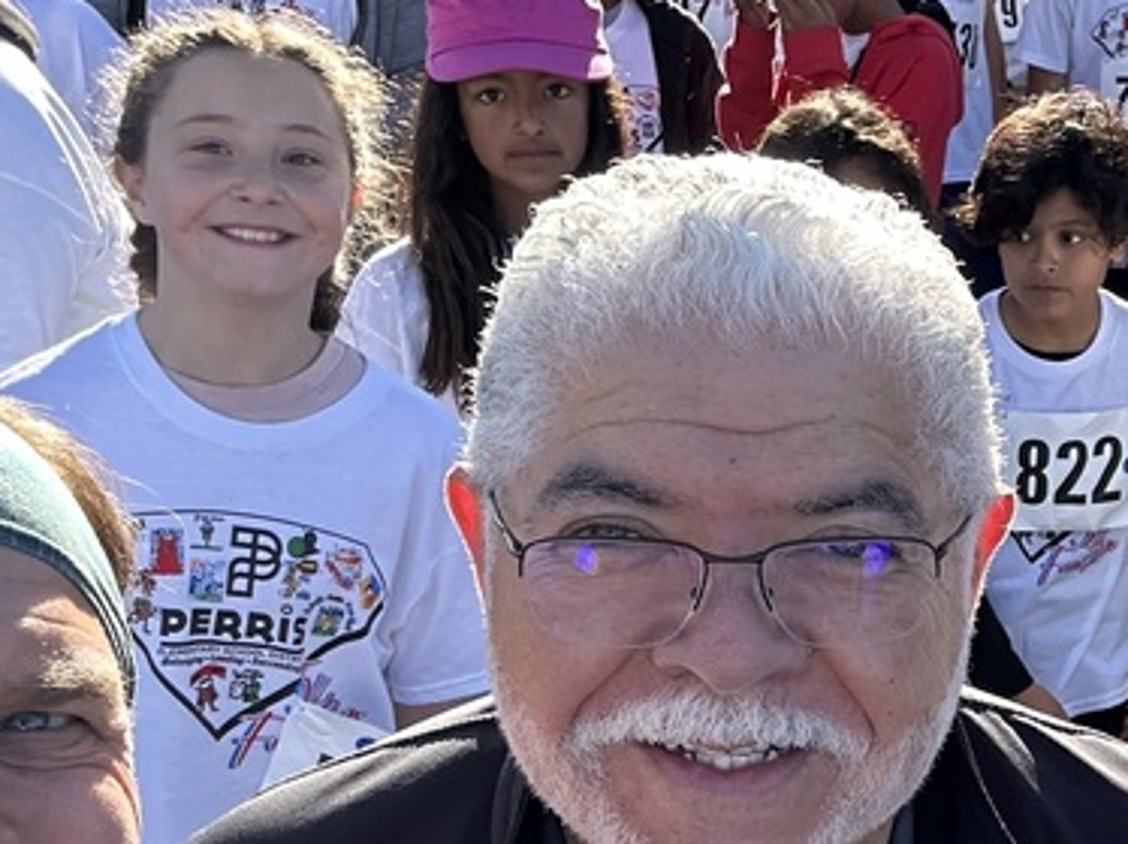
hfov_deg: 29.6
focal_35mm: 63
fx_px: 2052
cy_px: 543
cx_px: 986
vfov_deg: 23.2
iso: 25
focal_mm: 2.69
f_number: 1.9
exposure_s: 1/194
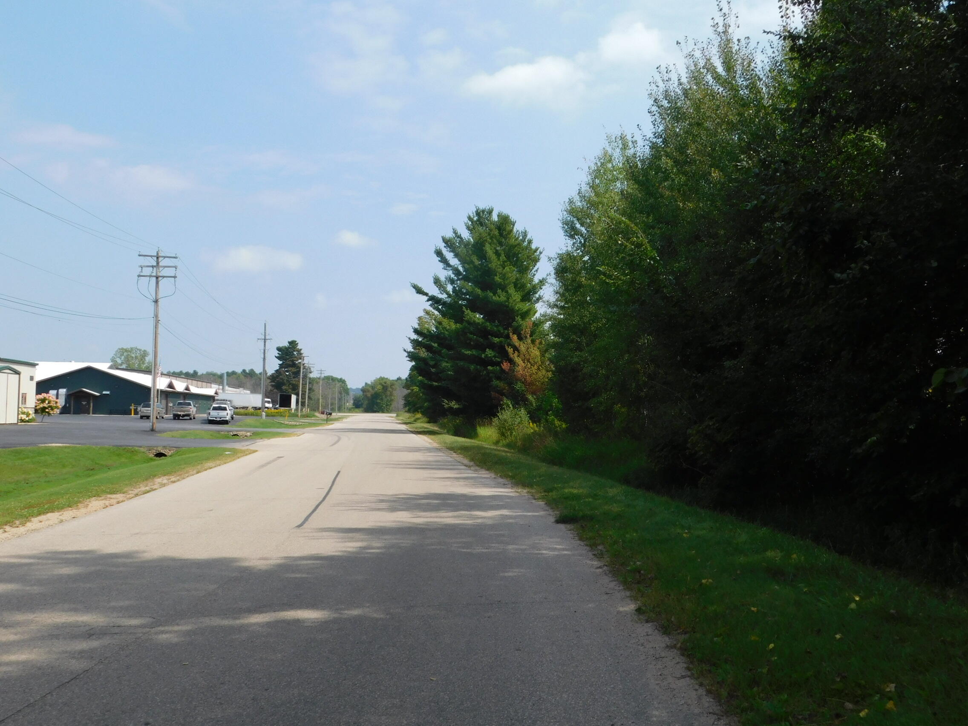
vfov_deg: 39.7
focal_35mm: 36
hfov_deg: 51.4
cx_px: 484
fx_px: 1007
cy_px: 363
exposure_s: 1/1250
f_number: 3.5
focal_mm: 6.3
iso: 125
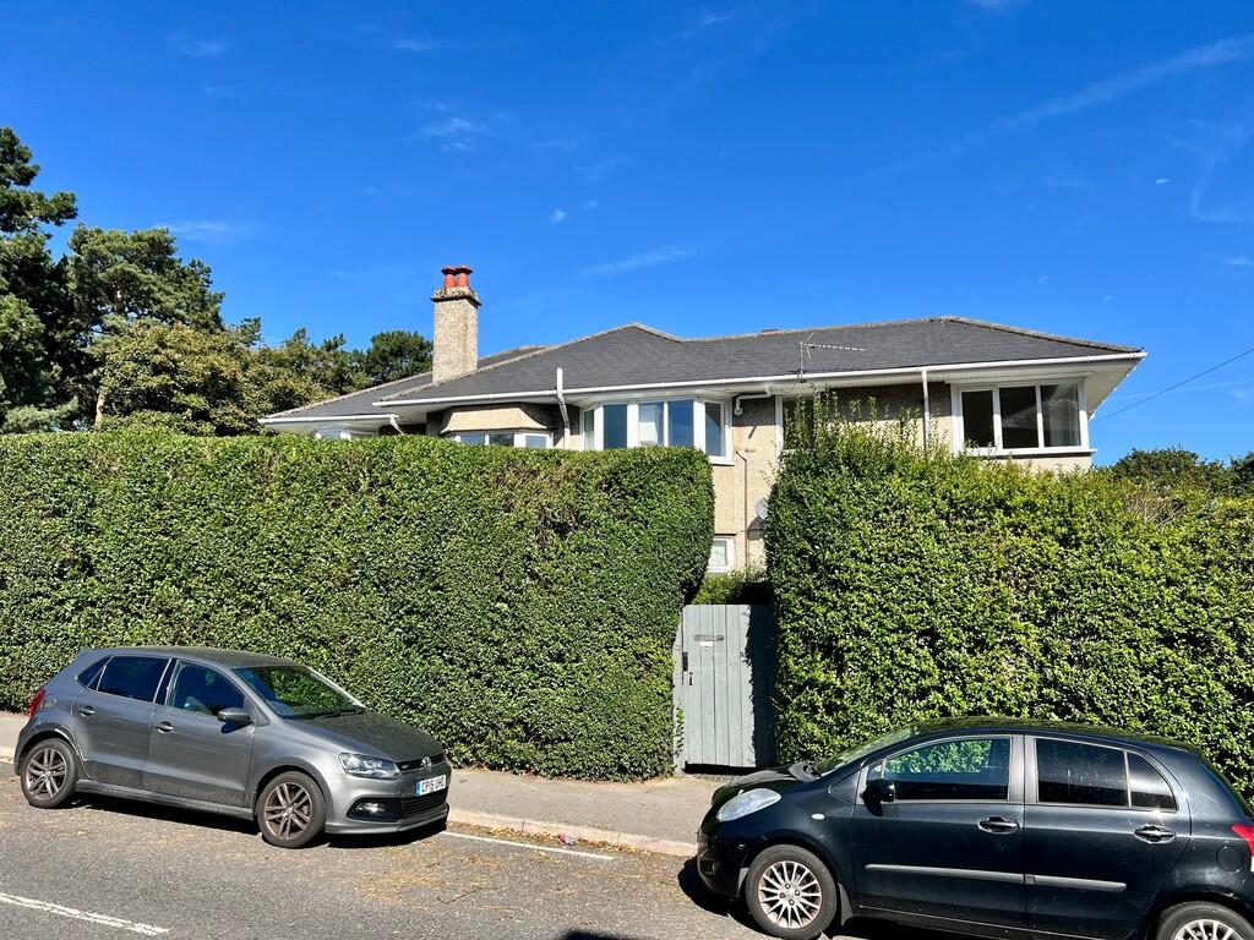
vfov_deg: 53.1
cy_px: 470
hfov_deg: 67.3
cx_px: 627
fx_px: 942
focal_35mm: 26
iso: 50
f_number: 1.5
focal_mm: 5.7
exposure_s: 1/2841
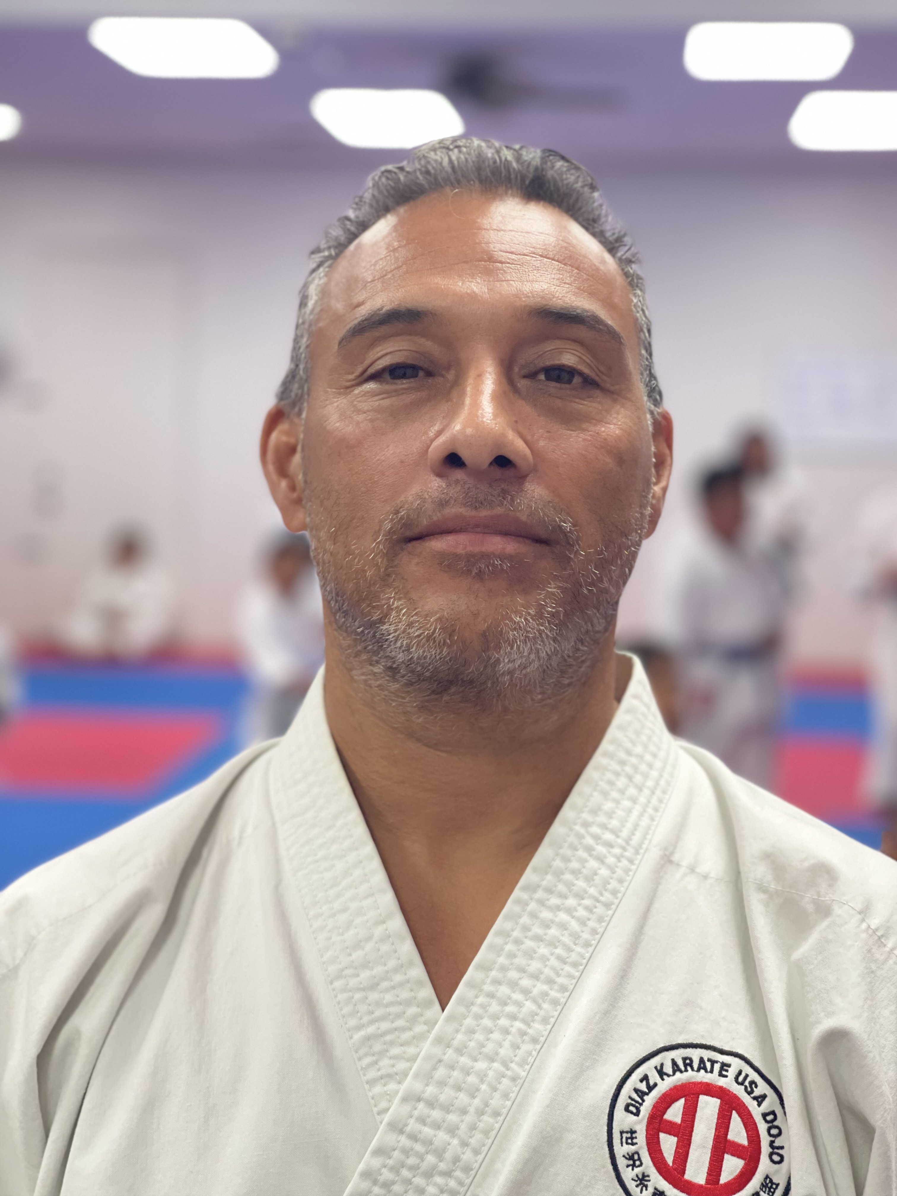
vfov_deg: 30.3
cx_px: 448
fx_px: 2211
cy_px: 598
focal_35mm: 64
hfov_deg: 22.9
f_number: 2.2
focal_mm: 7.5
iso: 125
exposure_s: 1/40
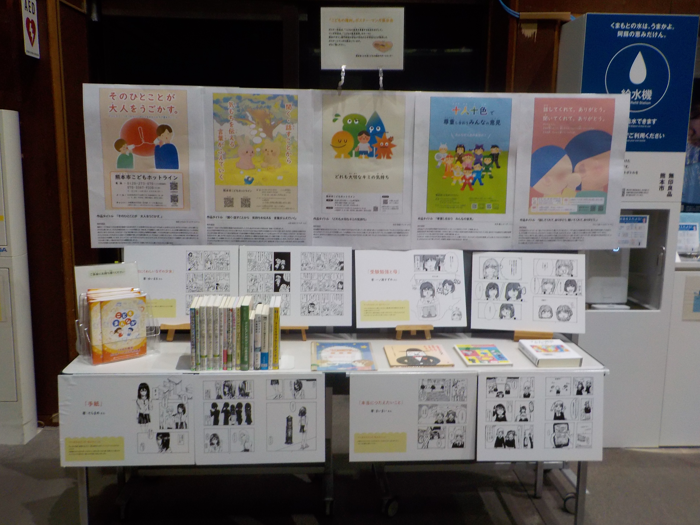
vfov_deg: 46.8
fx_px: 607
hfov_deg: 60.0
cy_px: 262
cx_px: 350
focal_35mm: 30
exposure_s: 1/30
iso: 250
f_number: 3.3
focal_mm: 4.1
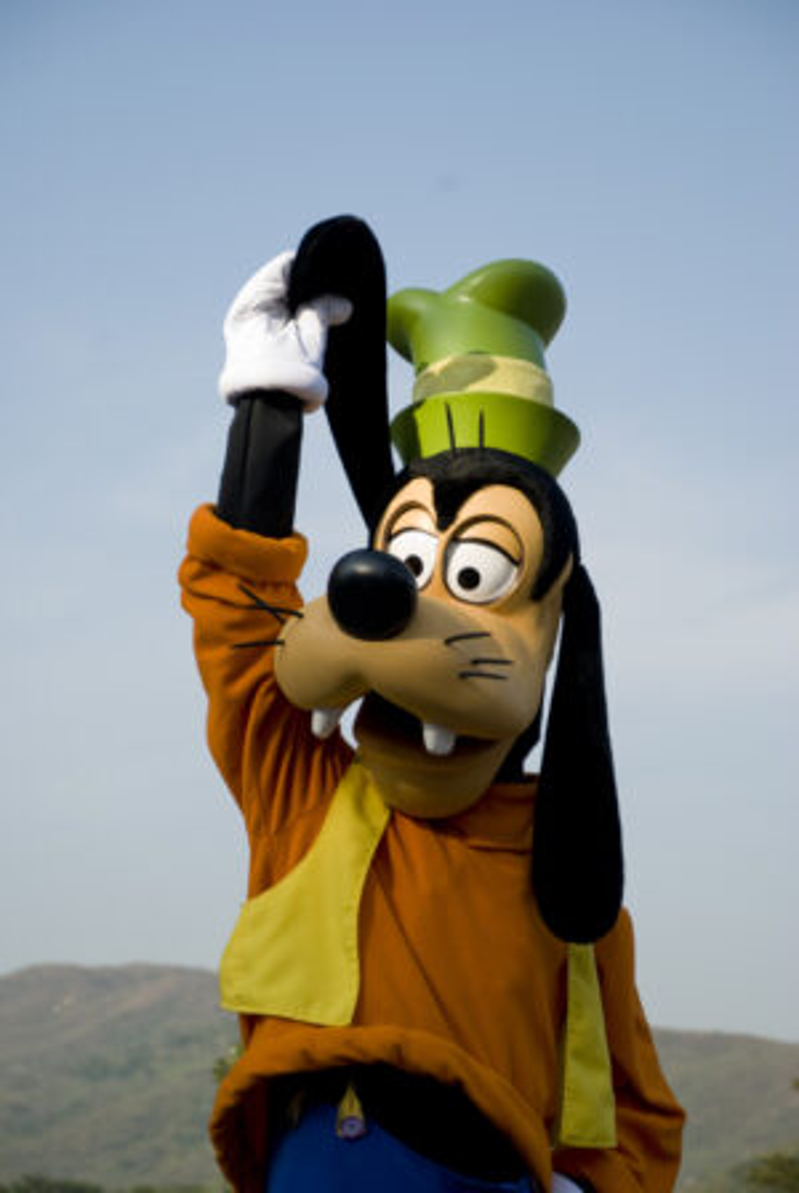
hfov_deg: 11.5
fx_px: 3982
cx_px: 400
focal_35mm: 120
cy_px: 596
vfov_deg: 17.0
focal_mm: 80
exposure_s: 1/200
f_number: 5.6
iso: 100
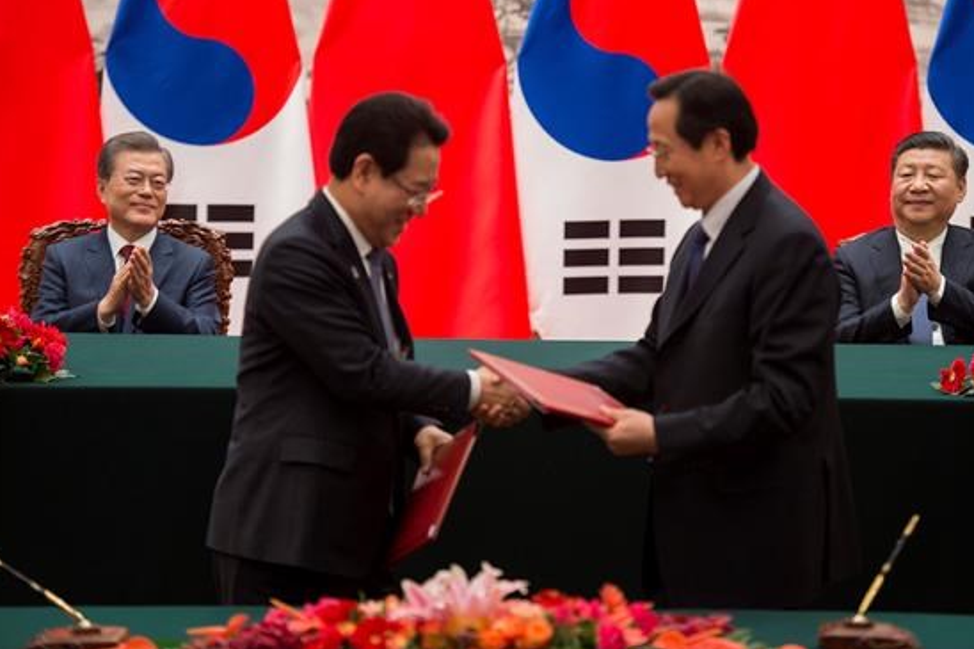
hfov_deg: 12.8
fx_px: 4327
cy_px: 319
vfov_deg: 8.6
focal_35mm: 160
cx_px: 537
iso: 1000
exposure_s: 1/500
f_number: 2.8
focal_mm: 135
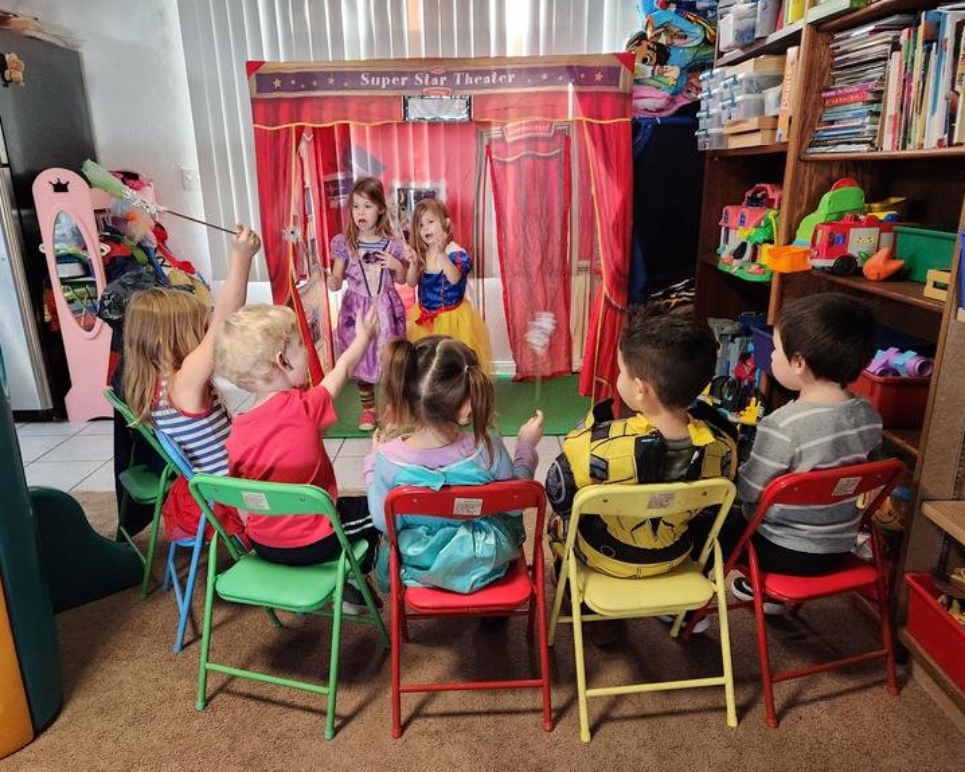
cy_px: 380
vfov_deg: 56.8
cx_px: 474
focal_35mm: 25
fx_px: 714
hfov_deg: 68.1
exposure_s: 1/120
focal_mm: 5.4
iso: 1000
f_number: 1.8
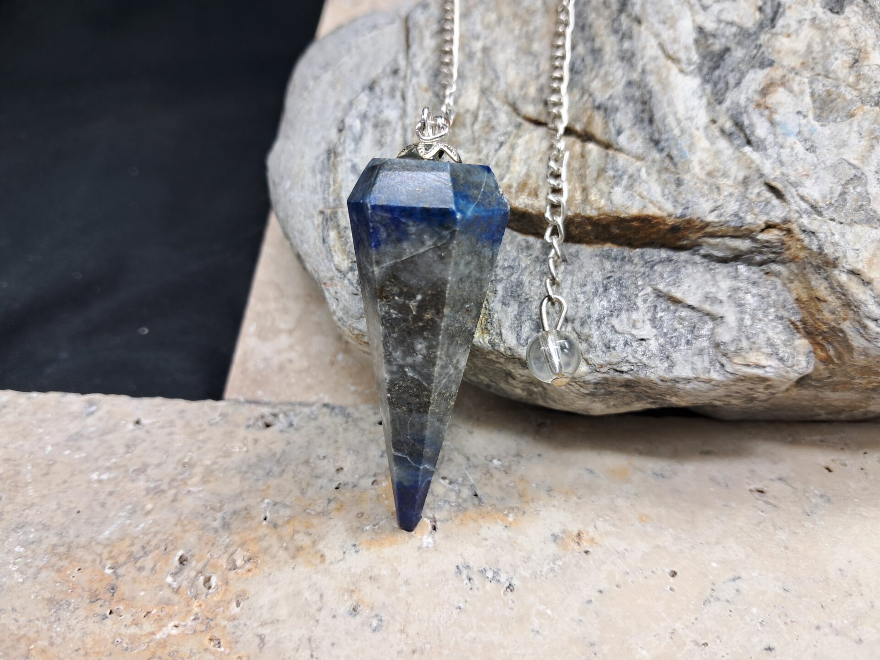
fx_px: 686
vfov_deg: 51.4
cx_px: 440
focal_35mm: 27
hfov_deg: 65.3
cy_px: 330
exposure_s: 1/60
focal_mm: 4
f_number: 1.8
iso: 50
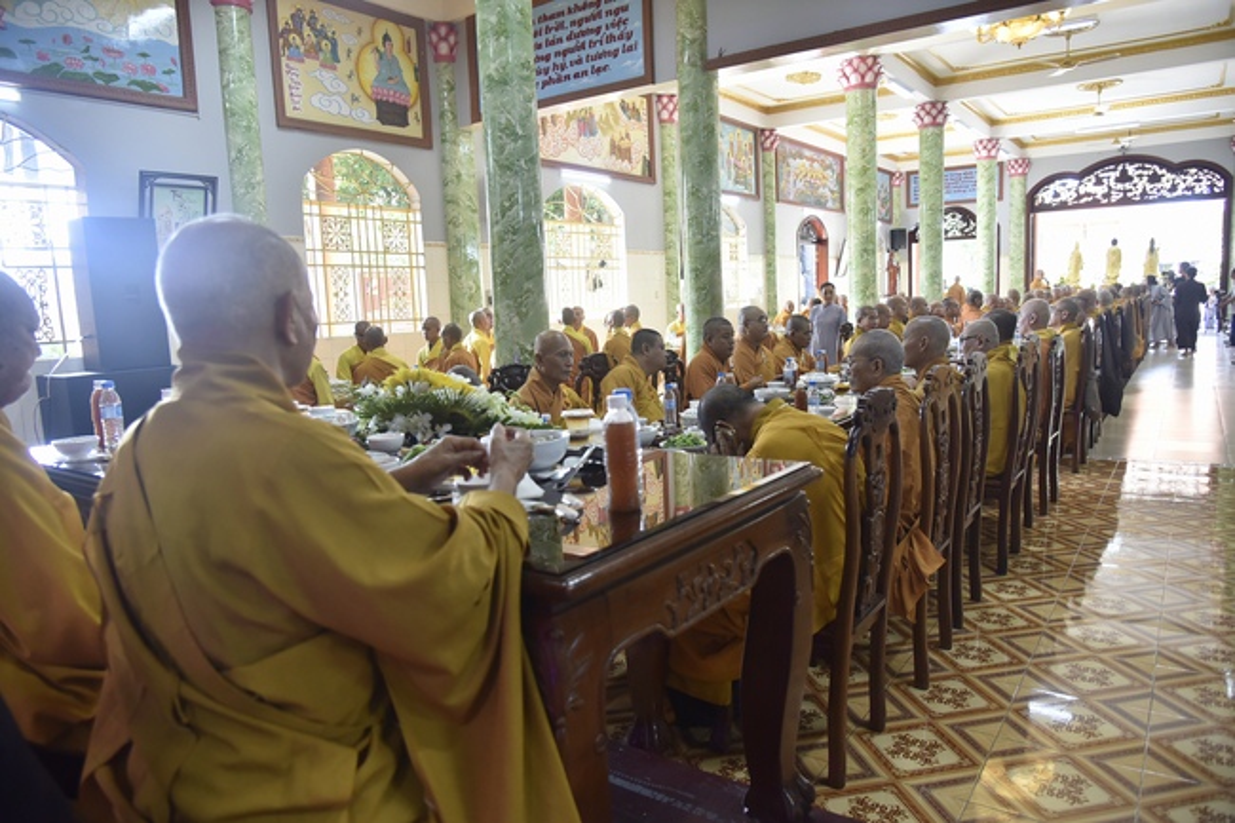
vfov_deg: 53.1
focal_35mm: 24
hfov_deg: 73.8
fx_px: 823
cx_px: 618
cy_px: 412
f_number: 4
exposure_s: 1/60
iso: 800
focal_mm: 24
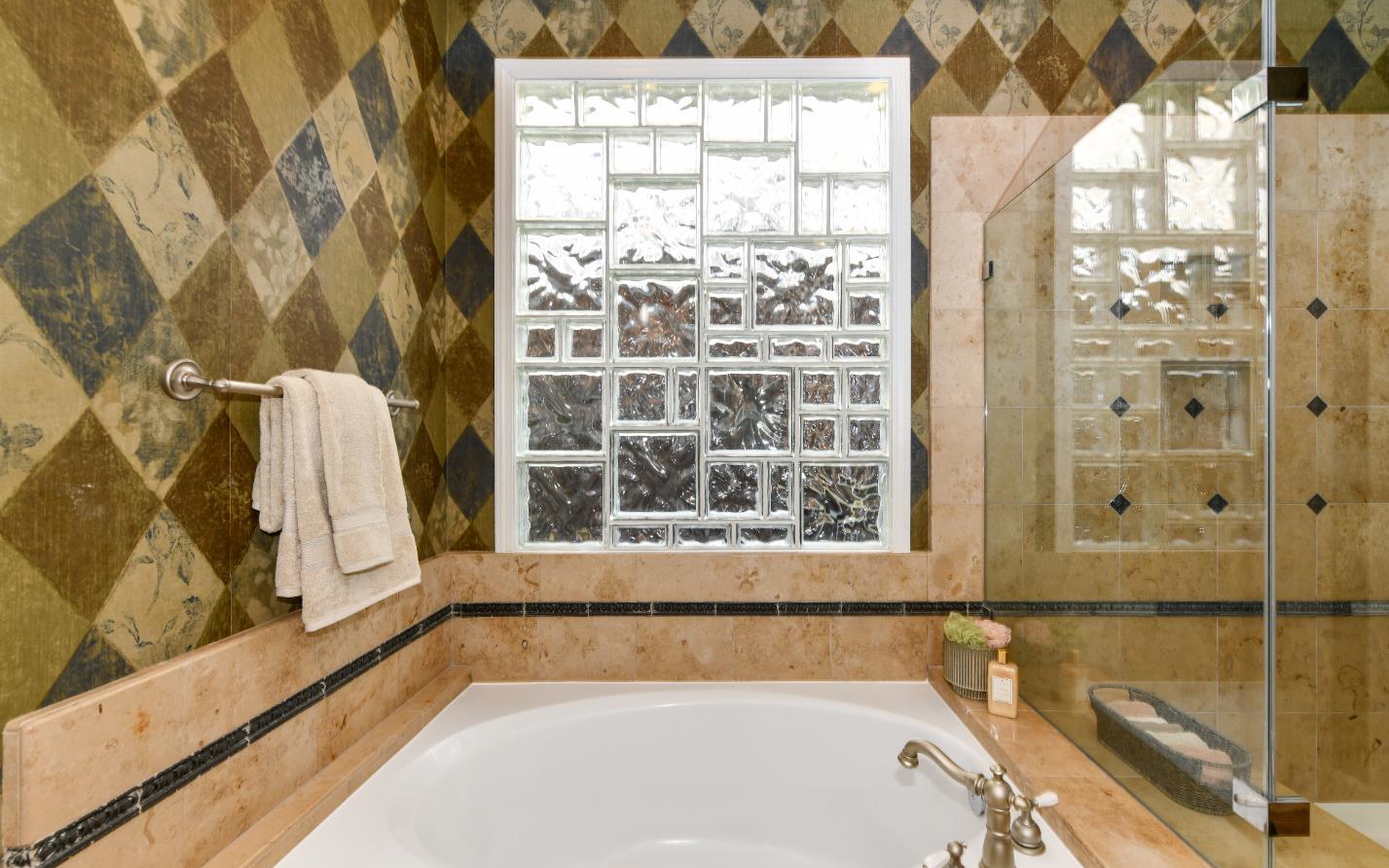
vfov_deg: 74.7
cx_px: 676
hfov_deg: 101.4
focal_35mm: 15
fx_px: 568
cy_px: 462
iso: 160
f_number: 6.3
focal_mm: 14
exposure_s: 1/30
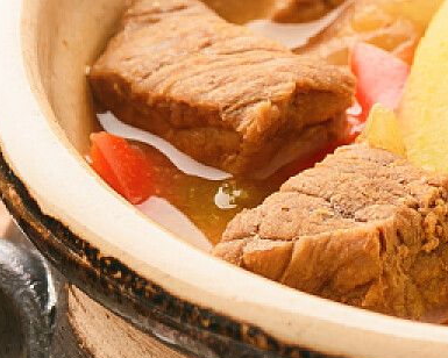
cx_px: 477
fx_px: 6510
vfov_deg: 3.2
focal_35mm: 491
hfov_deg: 3.9
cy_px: 222
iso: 100
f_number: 11
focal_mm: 105
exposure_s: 1/200
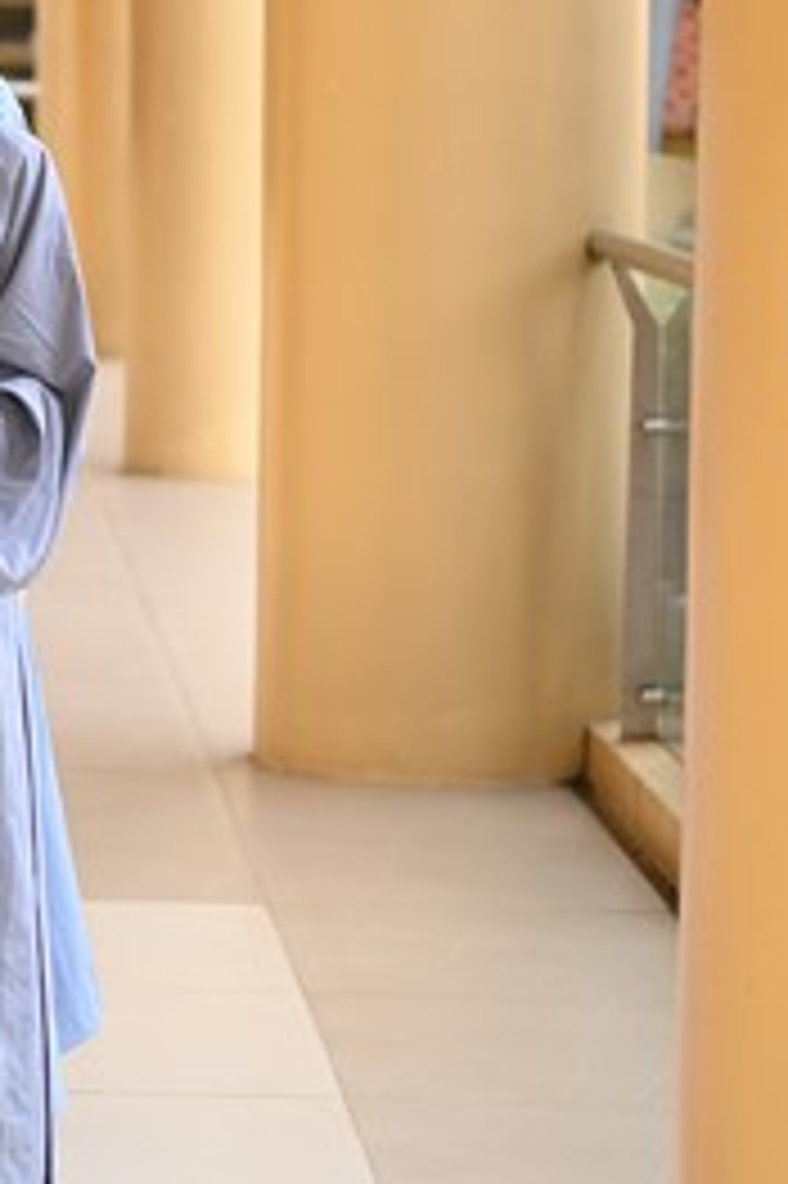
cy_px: 270
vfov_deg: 11.9
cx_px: -149
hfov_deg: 7.9
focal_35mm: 173
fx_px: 5687
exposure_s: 1/500
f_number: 3.2
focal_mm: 70
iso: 400
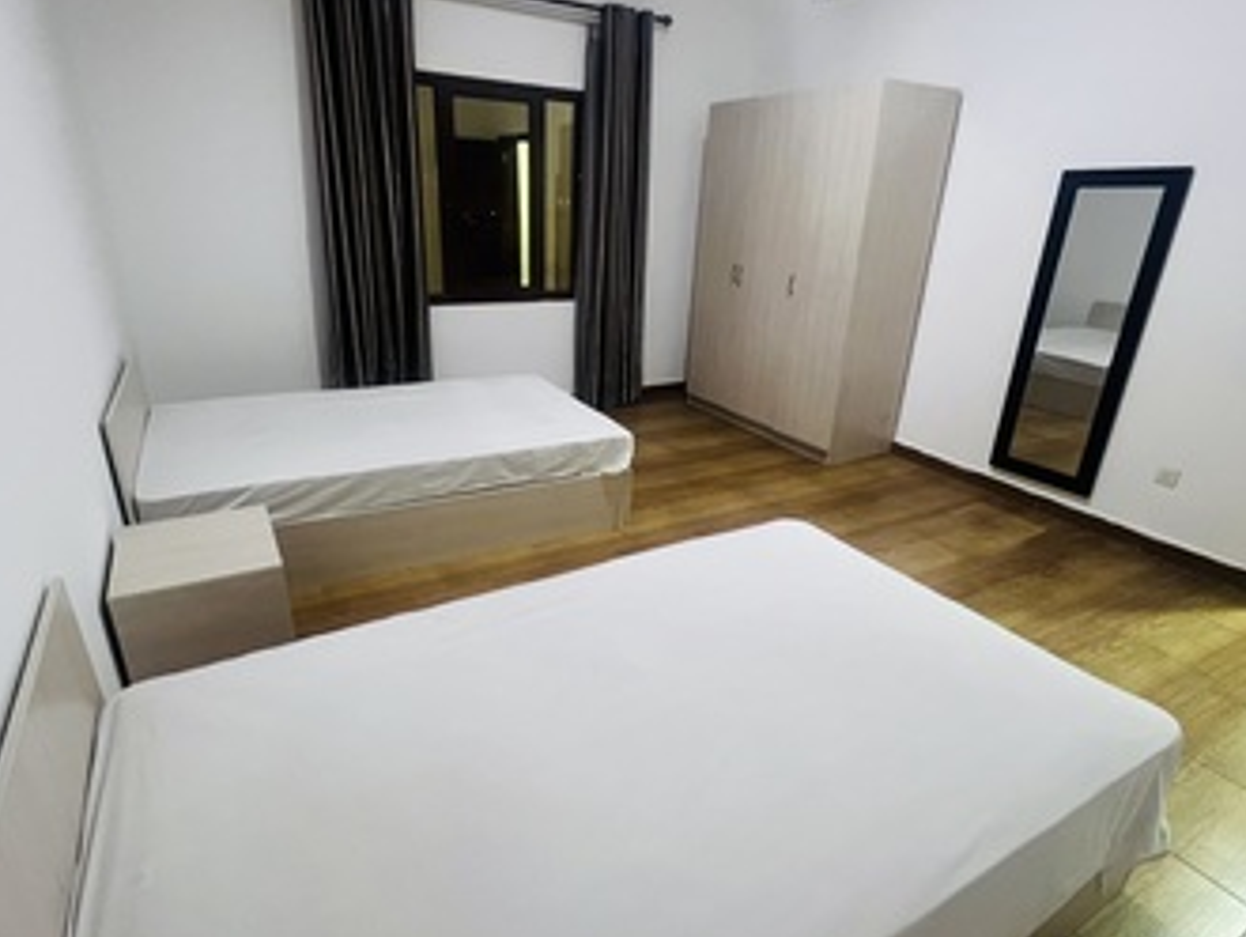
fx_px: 648
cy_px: 489
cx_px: 610
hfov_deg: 87.7
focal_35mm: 18
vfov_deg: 71.6
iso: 640
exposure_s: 1/50
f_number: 1.8
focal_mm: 1.57
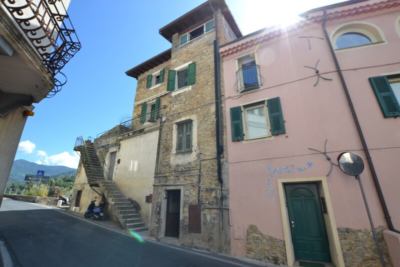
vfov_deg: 77.3
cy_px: 134
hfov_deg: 100.4
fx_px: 167
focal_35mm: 15
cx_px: 200
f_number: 6.3
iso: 100
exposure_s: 1/160
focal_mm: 10
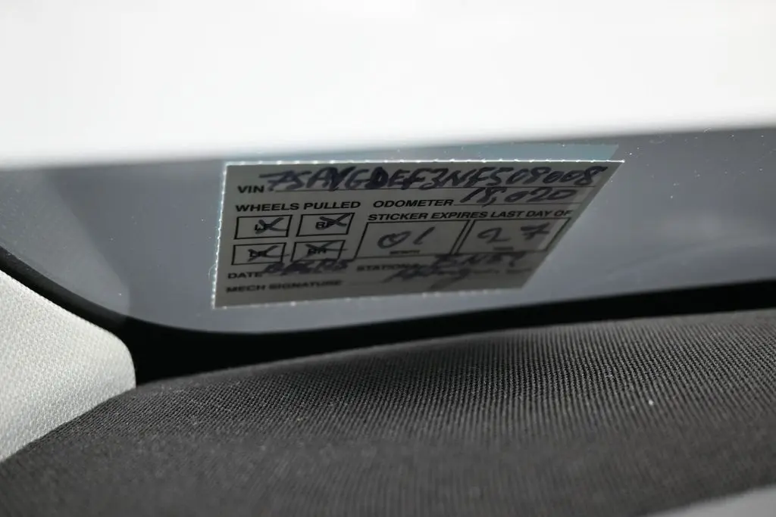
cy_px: 258
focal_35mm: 37
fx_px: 792
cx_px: 388
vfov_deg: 36.2
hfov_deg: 52.2
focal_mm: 24.5
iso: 560
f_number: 4.2
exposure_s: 1/125
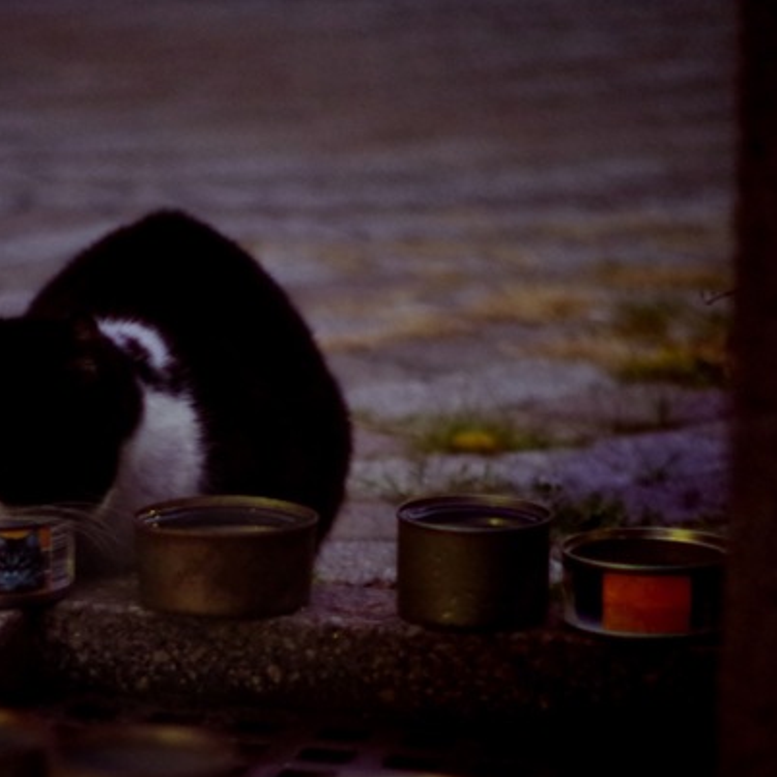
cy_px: 559
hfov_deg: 10.8
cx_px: 178
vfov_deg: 10.8
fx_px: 4114
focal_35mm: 162
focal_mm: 50
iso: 3200
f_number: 1.8
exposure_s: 1/40
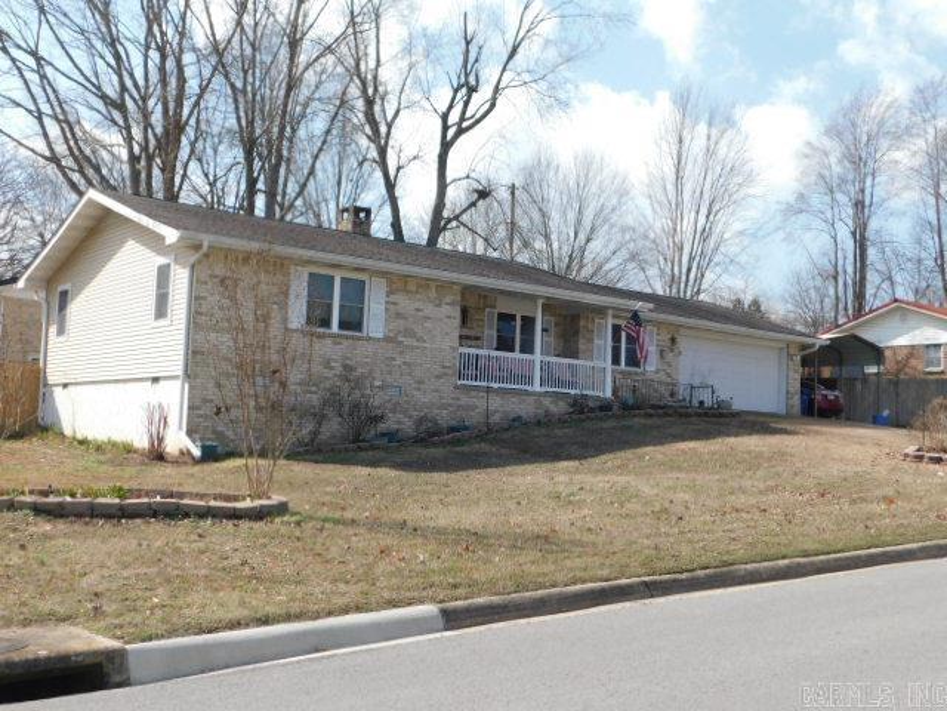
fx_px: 1094
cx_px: 474
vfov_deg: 36.0
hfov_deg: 46.8
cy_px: 356
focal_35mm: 40
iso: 125
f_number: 3.6
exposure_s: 1/800
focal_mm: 7.1
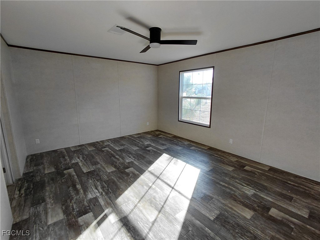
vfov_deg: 78.1
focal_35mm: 16
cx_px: 160
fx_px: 148
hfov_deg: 94.5
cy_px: 120
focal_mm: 1.64
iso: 64
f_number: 2.2
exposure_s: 1/120
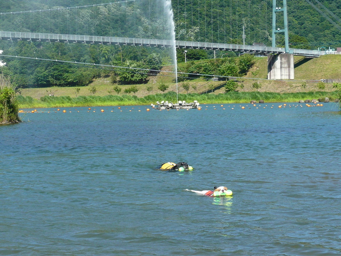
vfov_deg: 17.4
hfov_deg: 23.0
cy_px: 128
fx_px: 837
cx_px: 170
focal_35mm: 85
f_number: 4
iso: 100
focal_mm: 8.9
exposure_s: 1/500
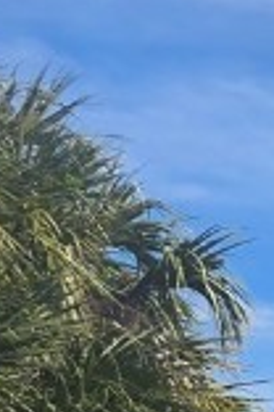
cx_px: 1309
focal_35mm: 157
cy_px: 663
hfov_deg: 6.1
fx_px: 1792
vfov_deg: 12.3
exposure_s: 1/2805
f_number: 1.7
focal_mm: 6.3
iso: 40
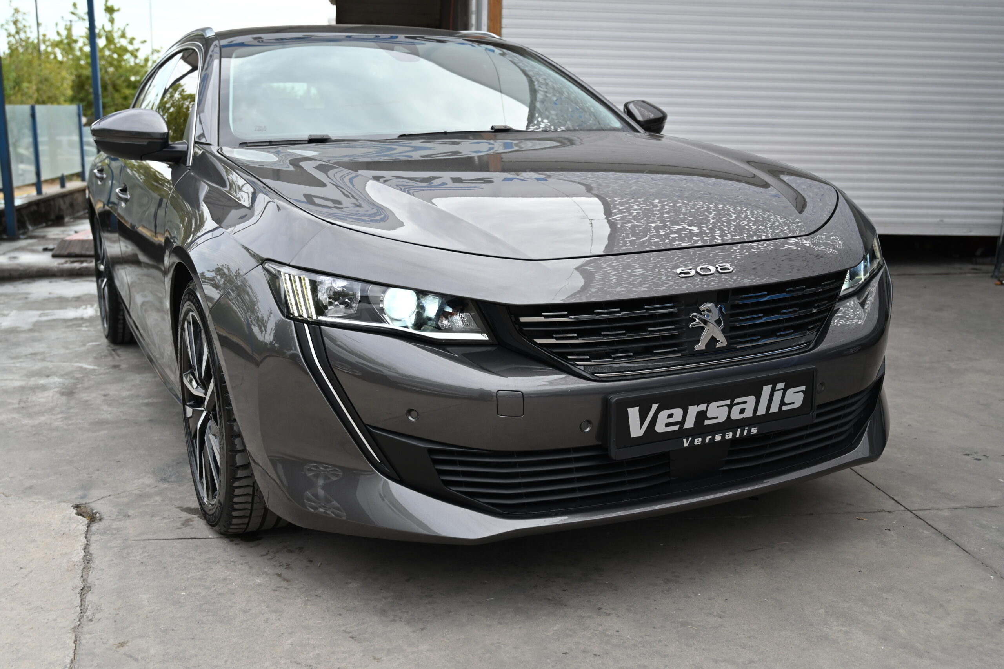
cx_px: 502
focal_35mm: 37
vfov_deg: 35.9
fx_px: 1032
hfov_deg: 51.9
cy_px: 334
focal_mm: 37
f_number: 4.5
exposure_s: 1/250
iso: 200
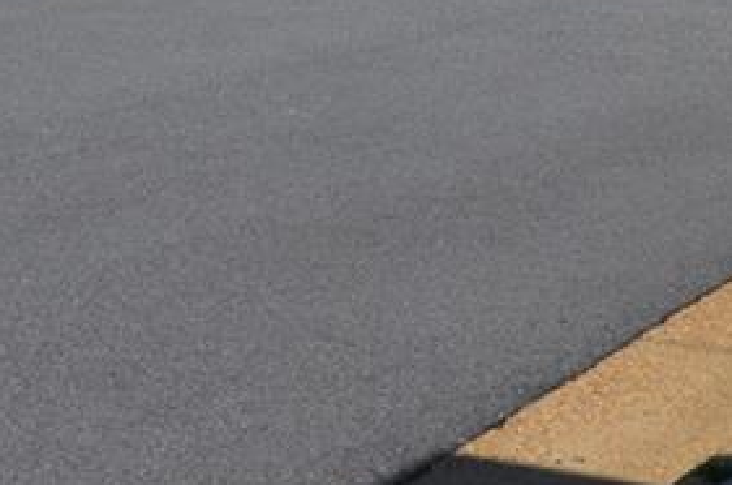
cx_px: 623
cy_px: -275
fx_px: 3327
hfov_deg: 12.5
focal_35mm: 164
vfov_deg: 8.1
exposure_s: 1/320
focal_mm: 30
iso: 100
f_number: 9
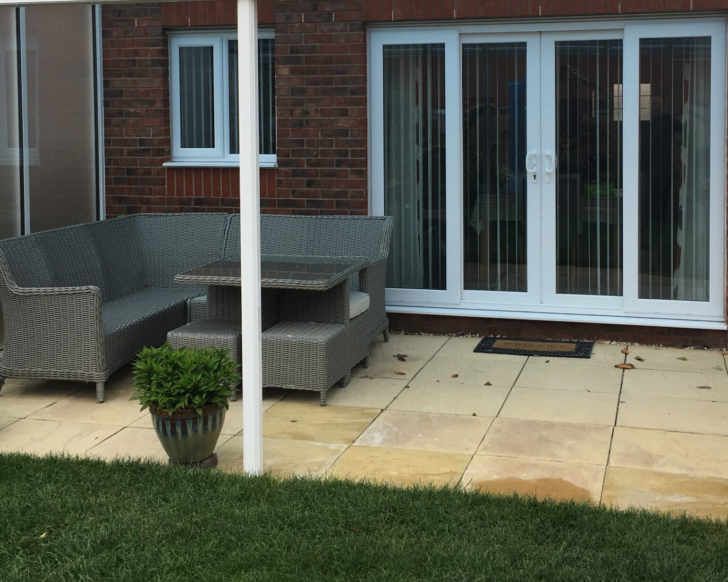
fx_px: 1012
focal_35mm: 47
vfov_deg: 31.5
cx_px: 381
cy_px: 150
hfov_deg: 39.5
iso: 25
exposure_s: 1/204
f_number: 2.2
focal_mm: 4.15
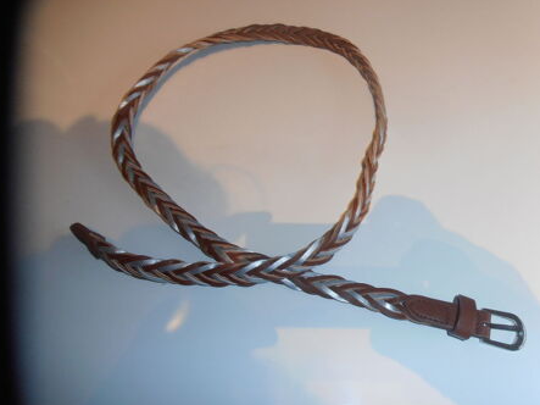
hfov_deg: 67.3
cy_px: 217
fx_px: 405
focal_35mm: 26
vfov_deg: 53.0
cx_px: 255
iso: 125
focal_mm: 4.2
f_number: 3
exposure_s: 1/30
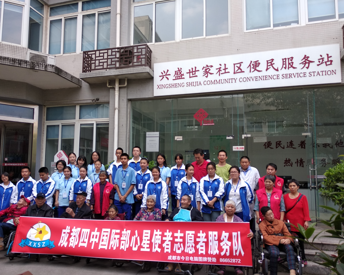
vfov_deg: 51.5
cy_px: 141
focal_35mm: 28
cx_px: 155
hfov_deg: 62.1
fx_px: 285
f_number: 2.2
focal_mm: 3.81
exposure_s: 1/152
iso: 100
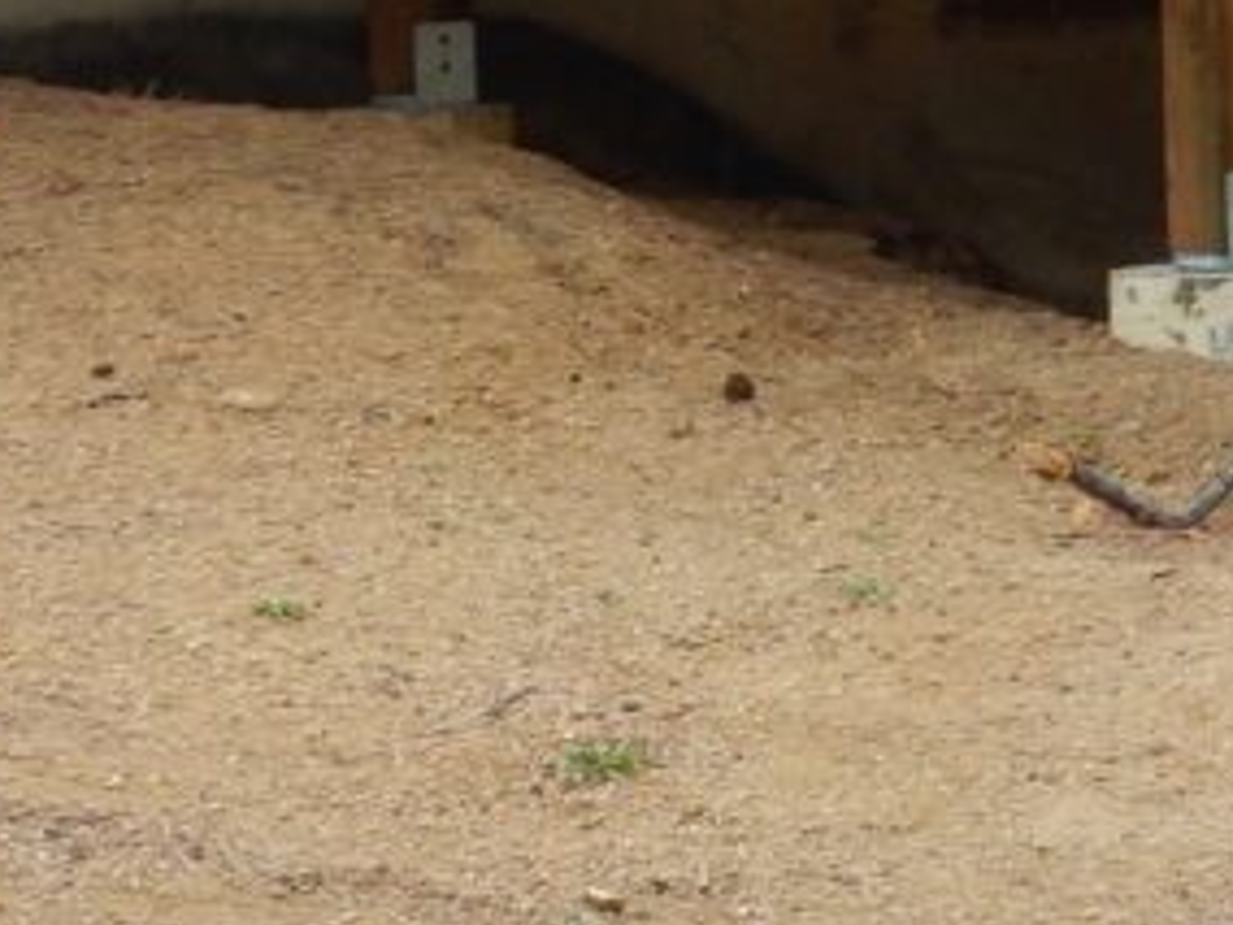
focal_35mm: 184
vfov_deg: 7.9
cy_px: -426
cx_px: 1954
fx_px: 6554
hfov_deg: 10.3
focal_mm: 9
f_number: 4.5
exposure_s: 1/80
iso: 125
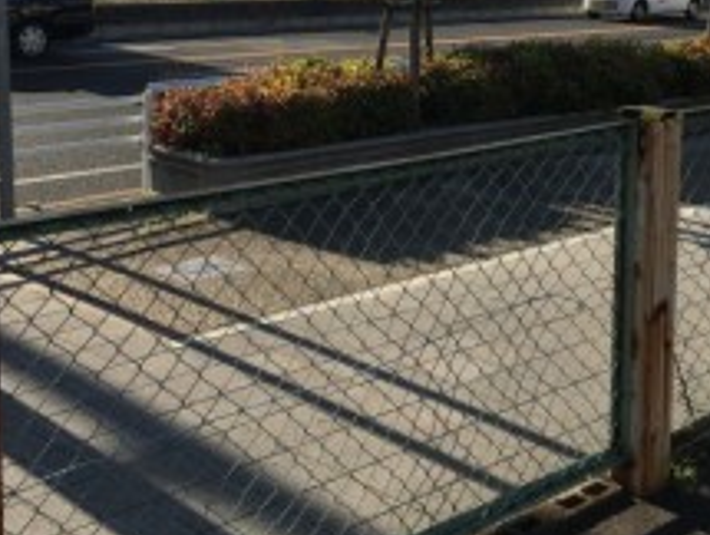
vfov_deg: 24.8
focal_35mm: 58
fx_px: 1192
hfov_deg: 33.1
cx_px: 403
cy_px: 88
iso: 25
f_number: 2.2
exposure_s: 1/1350
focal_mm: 4.15
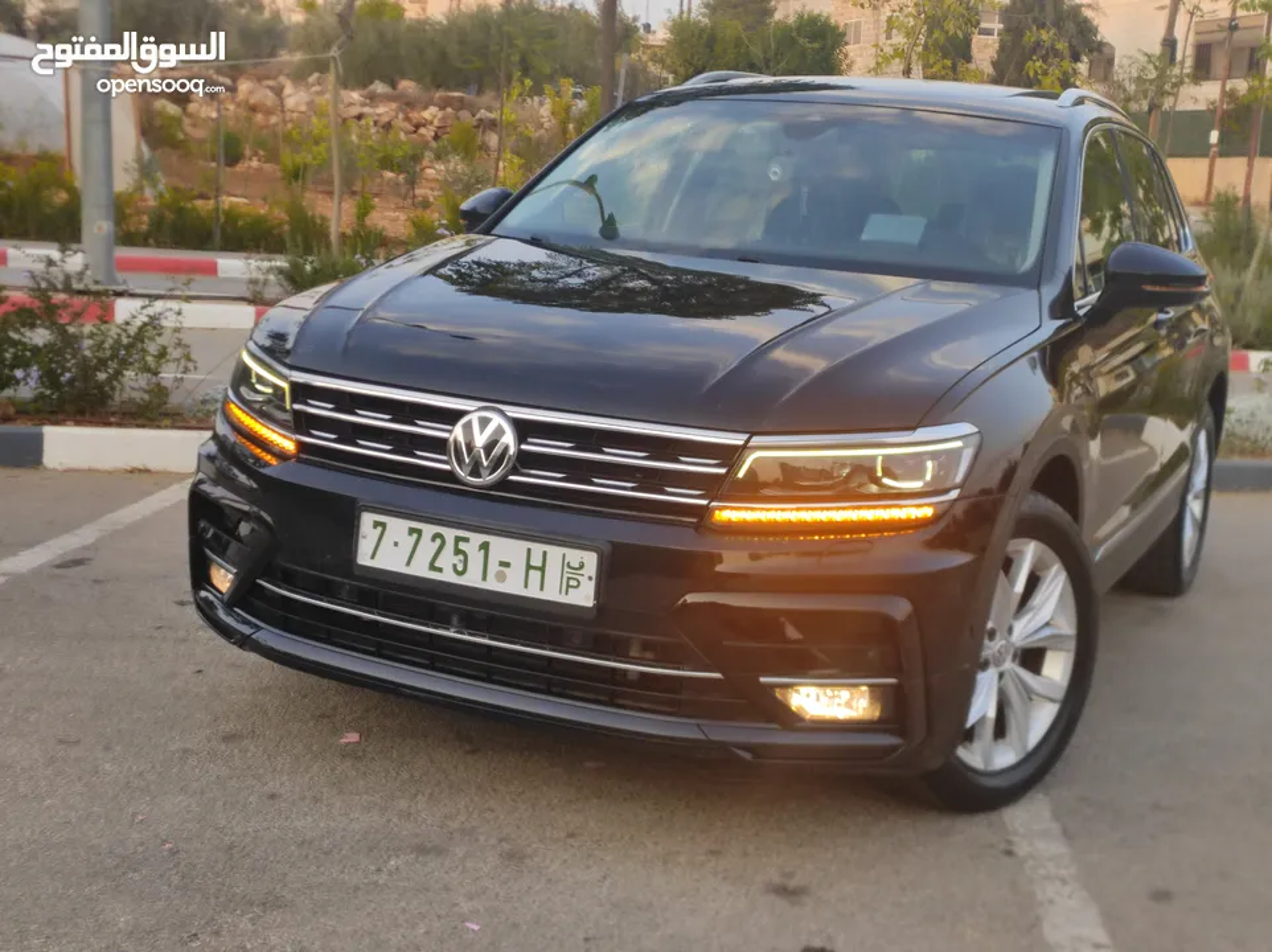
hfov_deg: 91.1
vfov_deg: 74.7
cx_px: 636
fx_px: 624
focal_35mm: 17
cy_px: 476
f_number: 1.79
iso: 80
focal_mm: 4.74
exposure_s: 1/120
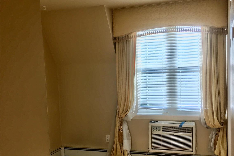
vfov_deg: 32.5
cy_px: 95
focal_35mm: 41
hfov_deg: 47.4
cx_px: 119
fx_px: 266
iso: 40
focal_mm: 4.15
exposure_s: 1/120
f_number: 2.2
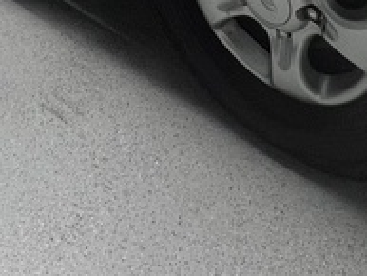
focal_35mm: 69
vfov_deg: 14.6
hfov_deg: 28.0
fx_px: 732
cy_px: -373
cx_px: 243
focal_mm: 1.57
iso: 100
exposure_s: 1/100
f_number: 1.8
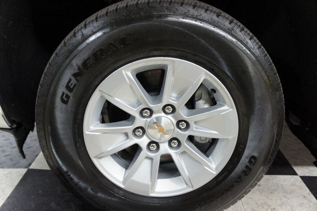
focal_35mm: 32
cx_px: 158
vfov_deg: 41.7
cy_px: 106
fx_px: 277
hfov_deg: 59.5
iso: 1600
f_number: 4
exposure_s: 1/40
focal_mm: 21
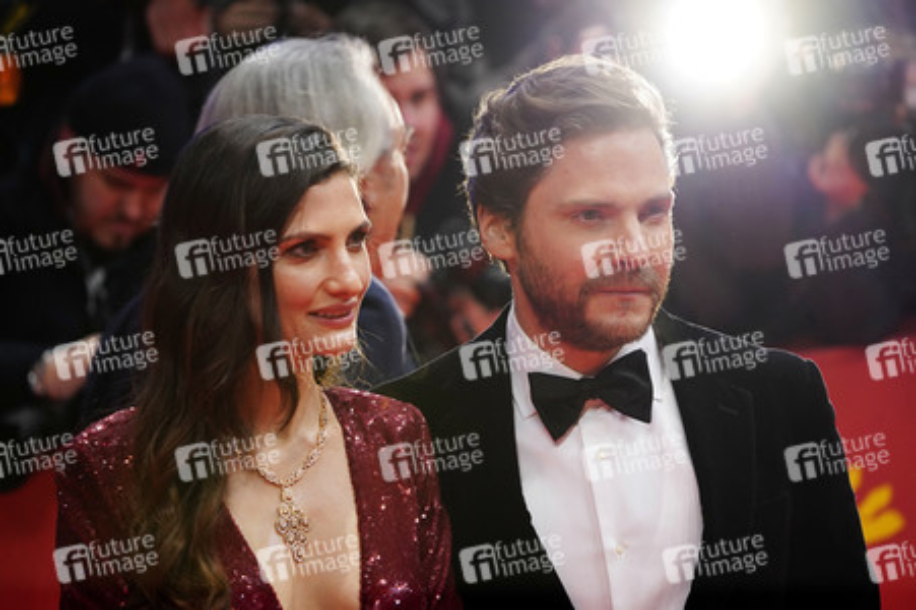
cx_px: 458
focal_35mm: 200
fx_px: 5085
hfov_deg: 10.3
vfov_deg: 6.9
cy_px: 305
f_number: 5.6
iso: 3200
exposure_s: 1/200
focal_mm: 200
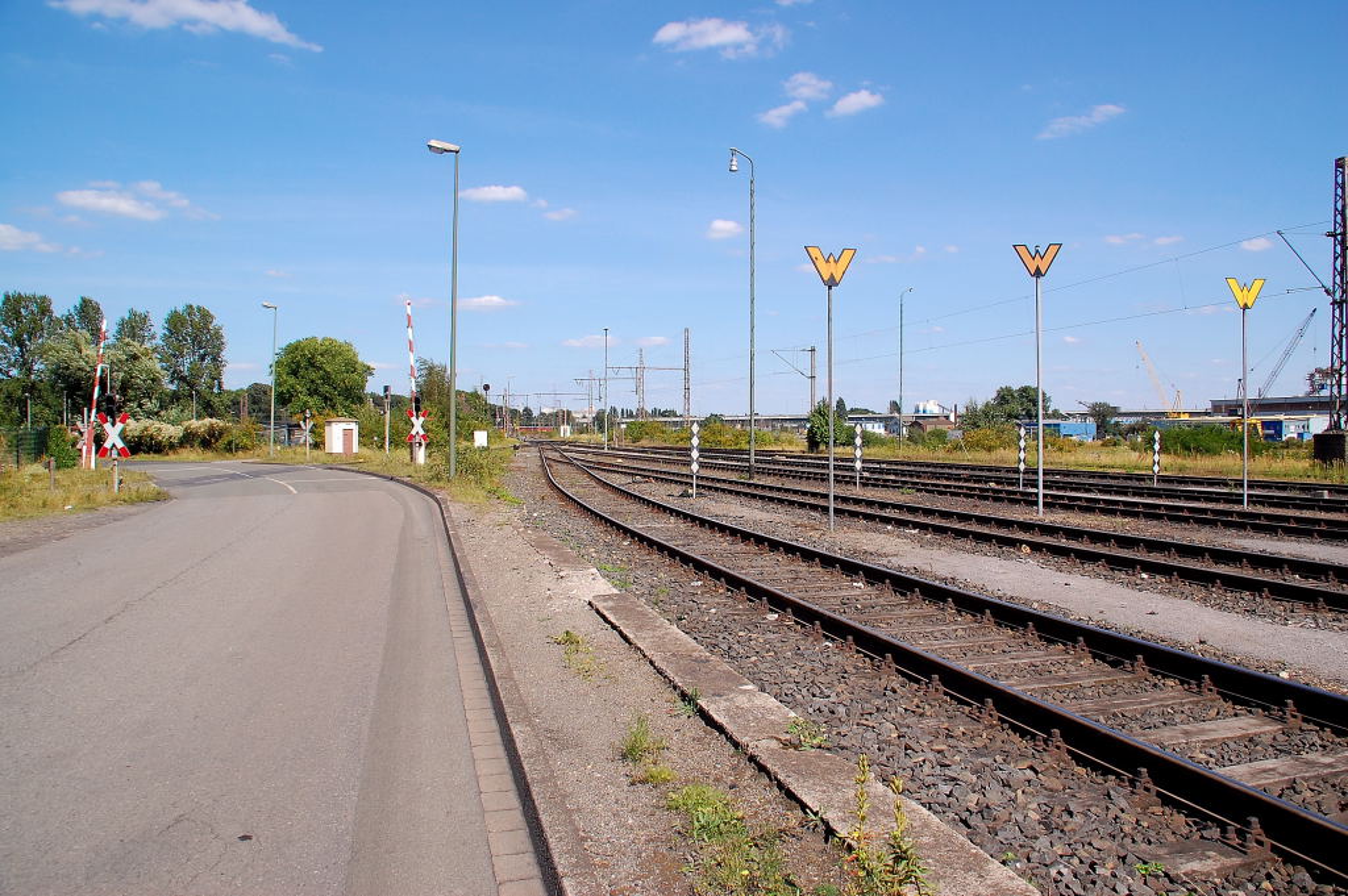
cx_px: 674
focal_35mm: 27
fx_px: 1010
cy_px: 448
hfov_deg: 67.4
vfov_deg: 47.9
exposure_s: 1/800
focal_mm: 18
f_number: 8
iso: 400
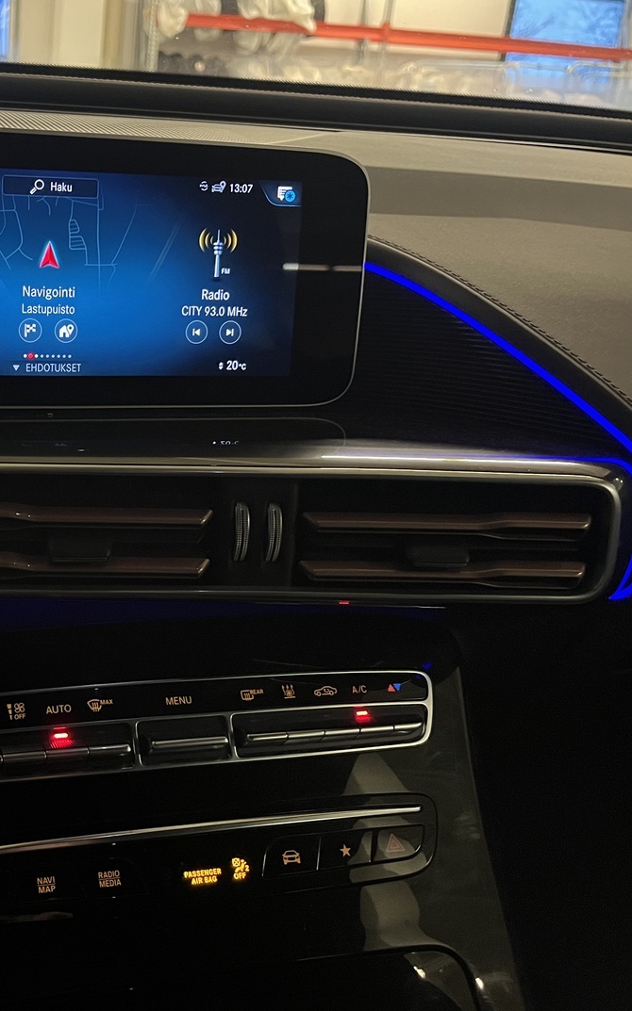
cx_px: 46
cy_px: 506
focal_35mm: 37
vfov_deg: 52.8
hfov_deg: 32.5
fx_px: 1020
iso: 500
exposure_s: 1/57
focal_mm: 5.1
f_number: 1.6
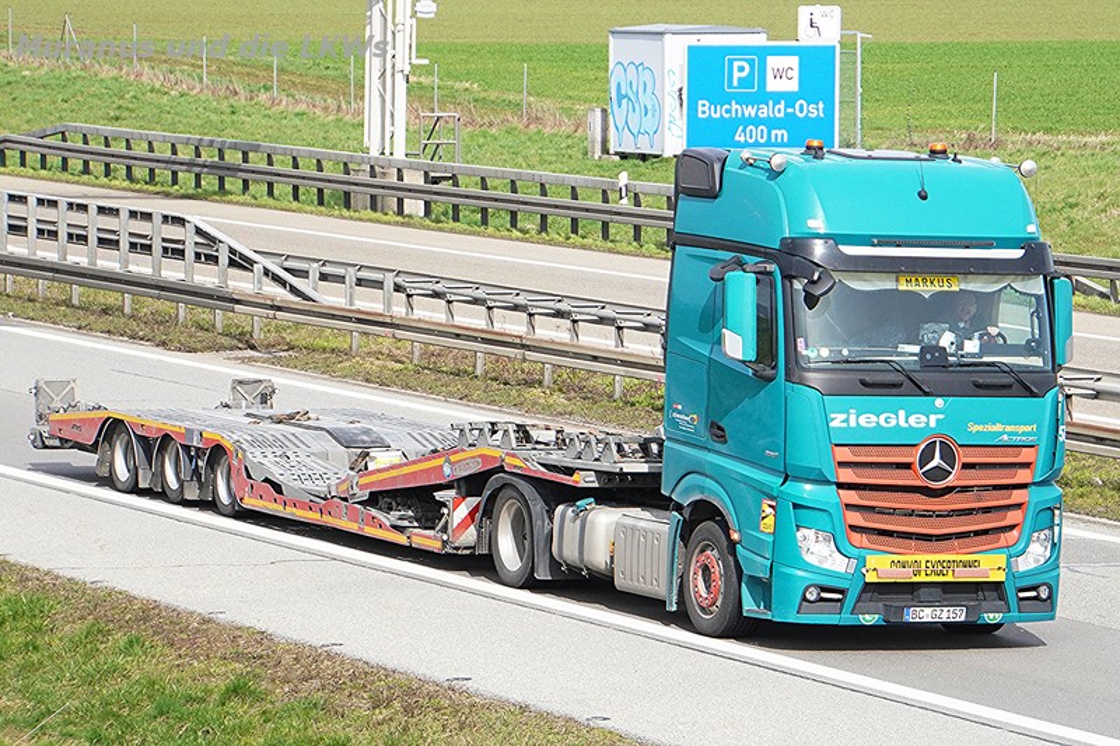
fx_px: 4693
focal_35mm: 151
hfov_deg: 13.6
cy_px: 373
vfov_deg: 9.1
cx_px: 560
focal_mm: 100.6
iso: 1000
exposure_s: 1/2000
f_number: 6.3
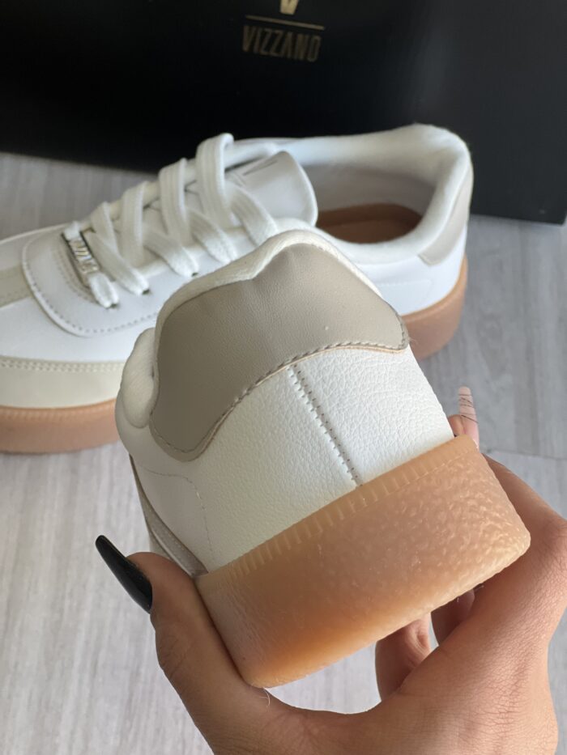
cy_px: 378
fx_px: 1681
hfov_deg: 19.1
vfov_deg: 25.3
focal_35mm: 77
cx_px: 284
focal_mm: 9
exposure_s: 1/120
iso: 125
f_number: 2.8
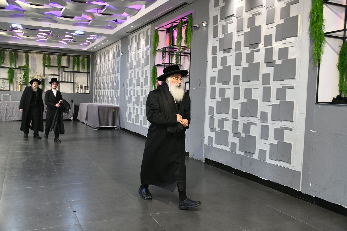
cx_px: 174
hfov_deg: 55.8
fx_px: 328
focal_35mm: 34
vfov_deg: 38.9
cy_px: 116
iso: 4000
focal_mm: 34
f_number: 5.6
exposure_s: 1/125
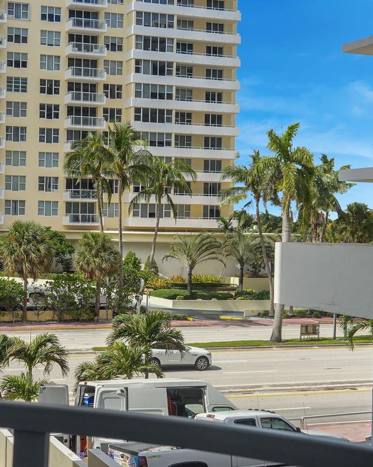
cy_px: 233
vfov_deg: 29.6
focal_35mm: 64
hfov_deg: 23.7
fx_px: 884
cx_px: 110
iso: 640
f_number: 8
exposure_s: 1/1000
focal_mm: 30
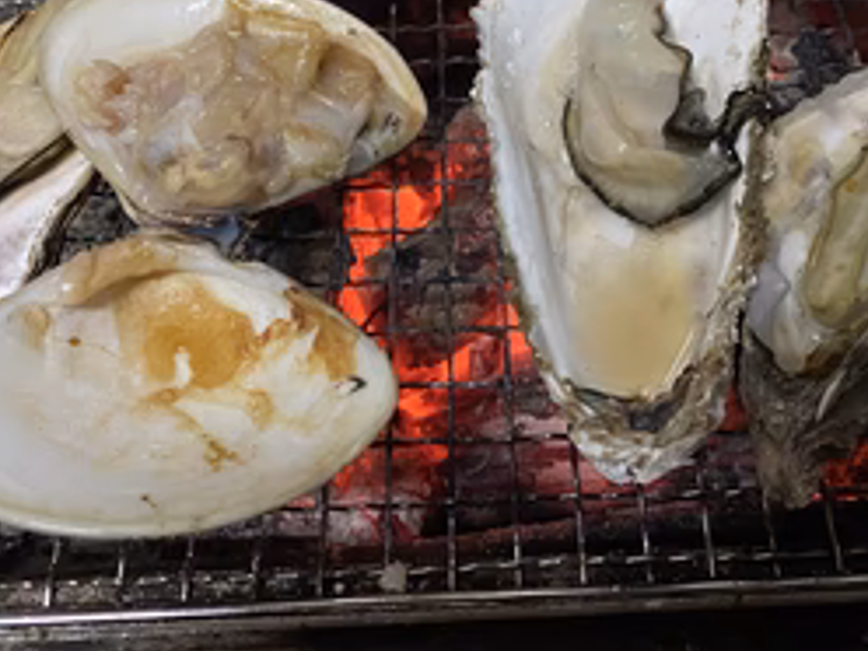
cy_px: 144
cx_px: 483
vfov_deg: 33.5
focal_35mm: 42
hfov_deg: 44.7
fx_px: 1053
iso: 500
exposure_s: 1/33
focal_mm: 4.25
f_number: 1.8
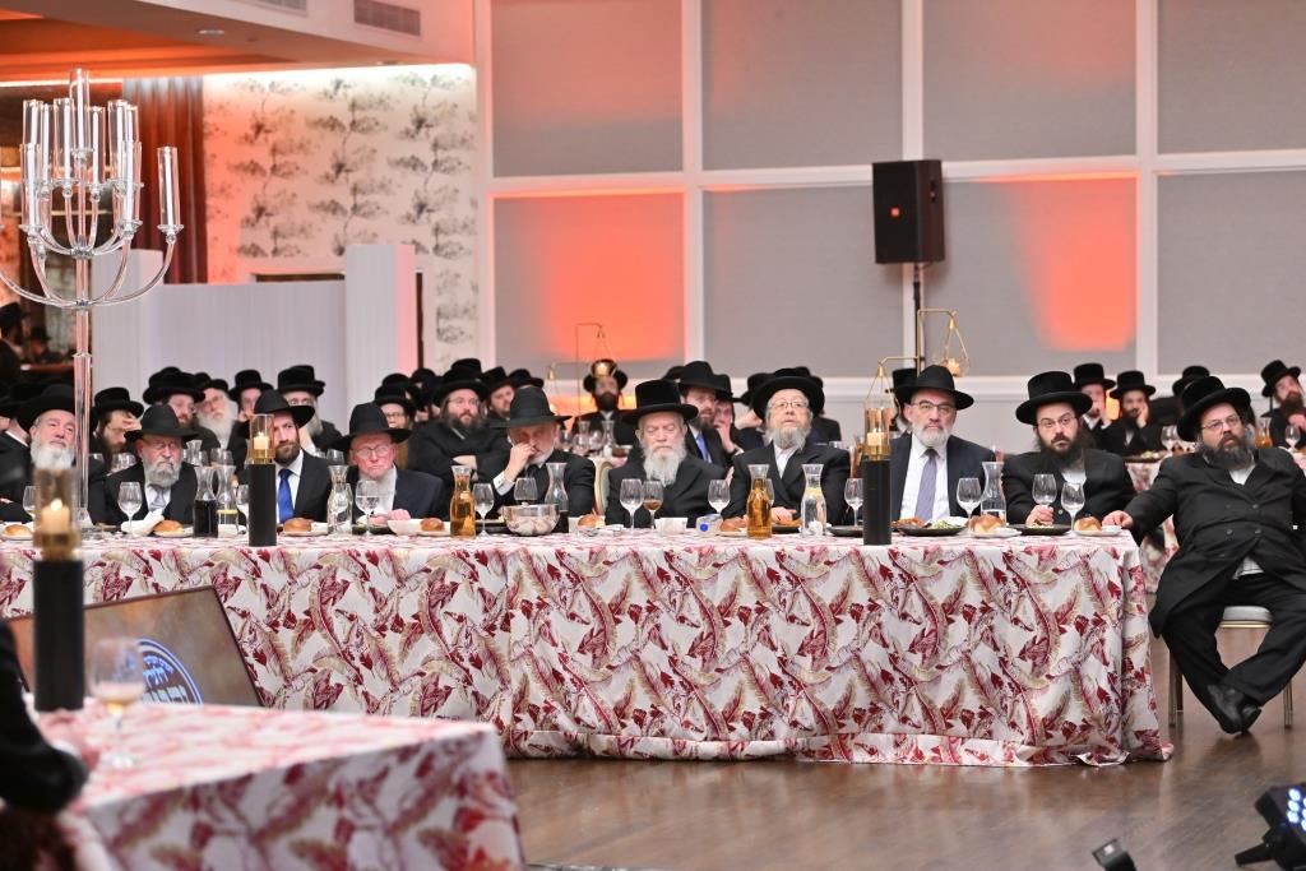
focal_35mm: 90
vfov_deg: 15.2
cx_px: 653
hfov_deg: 22.6
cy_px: 436
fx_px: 3265
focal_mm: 90
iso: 1000
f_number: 2.8
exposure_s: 1/200
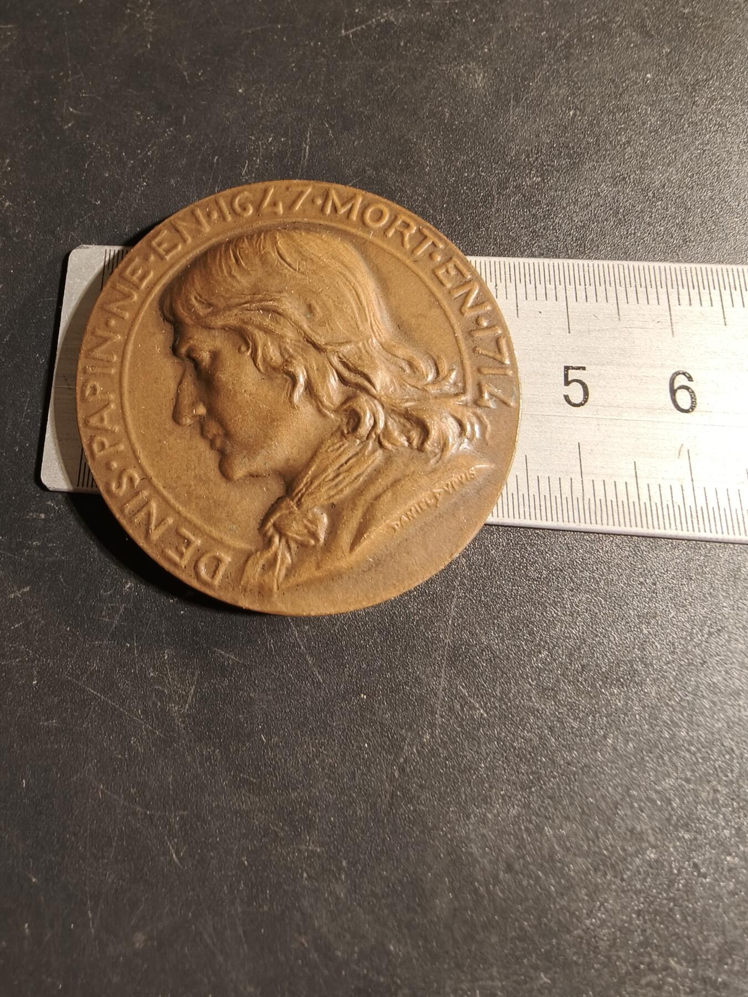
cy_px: 498
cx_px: 374
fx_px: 663
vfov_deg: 73.9
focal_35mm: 23
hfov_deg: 58.9
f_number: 2
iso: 160
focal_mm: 2.32
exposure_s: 1/77.5
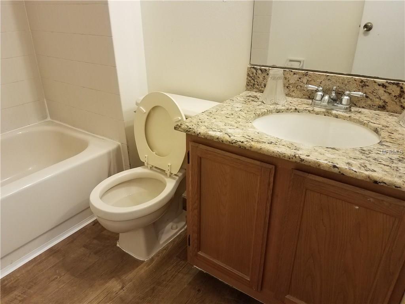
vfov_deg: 53.1
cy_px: 152
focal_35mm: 26
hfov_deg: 67.3
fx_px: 304
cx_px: 202
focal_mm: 4.2
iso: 160
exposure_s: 1/30
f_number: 1.7
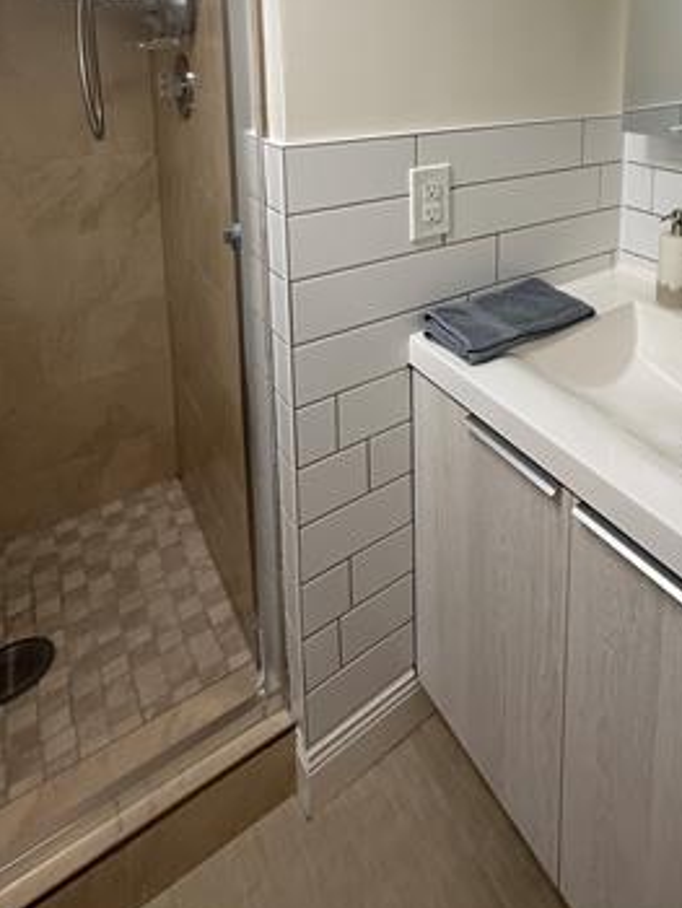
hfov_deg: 54.7
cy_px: 145
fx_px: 630
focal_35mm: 24
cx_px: 495
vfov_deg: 63.4
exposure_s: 1/120
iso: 160
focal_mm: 2.22
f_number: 2.2
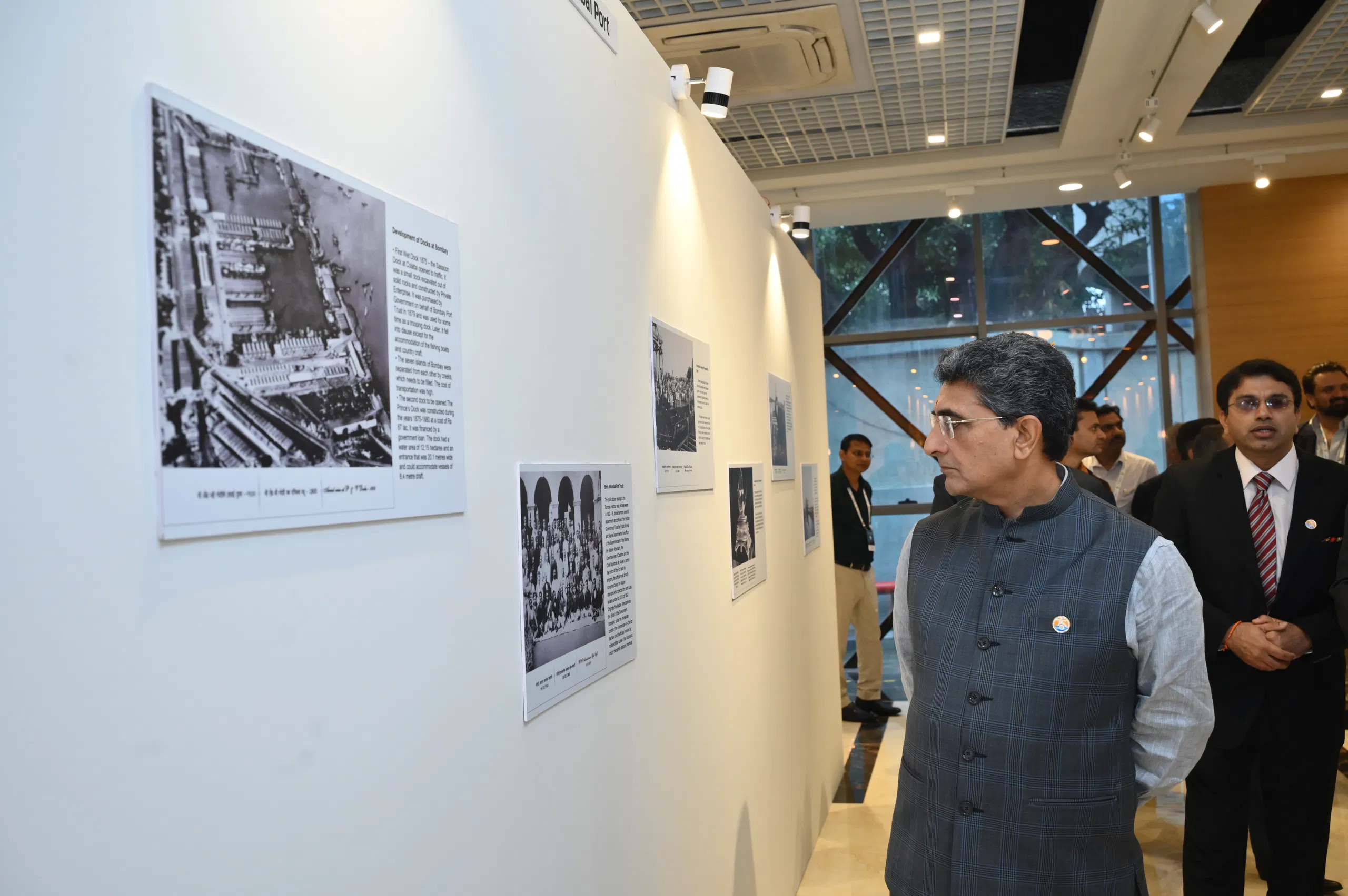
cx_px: 674
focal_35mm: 33
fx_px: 1235
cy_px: 448
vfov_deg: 39.9
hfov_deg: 57.3
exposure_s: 1/160
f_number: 5.6
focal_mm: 33
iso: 1250
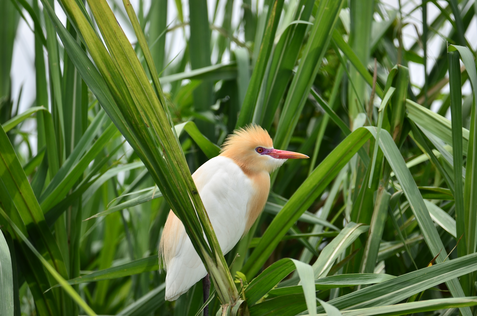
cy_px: 158
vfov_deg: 3.3
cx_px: 238
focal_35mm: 420
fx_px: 5553
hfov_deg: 4.9
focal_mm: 280
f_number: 5.6
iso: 125
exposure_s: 1/640
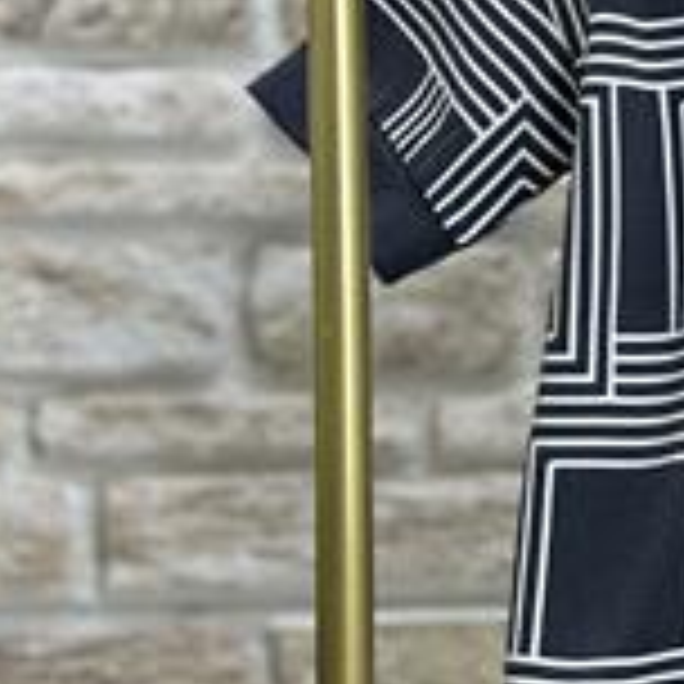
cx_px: 1076
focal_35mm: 112
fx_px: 2504
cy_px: 338
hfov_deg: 14.4
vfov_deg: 15.6
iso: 80
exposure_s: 1/100
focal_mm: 6.86
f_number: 1.78
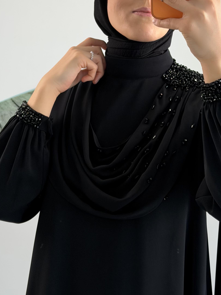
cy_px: 89
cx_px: 125
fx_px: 758
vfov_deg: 21.9
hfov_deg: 16.6
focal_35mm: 89
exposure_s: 1/121
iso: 50
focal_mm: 6.76
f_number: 1.78
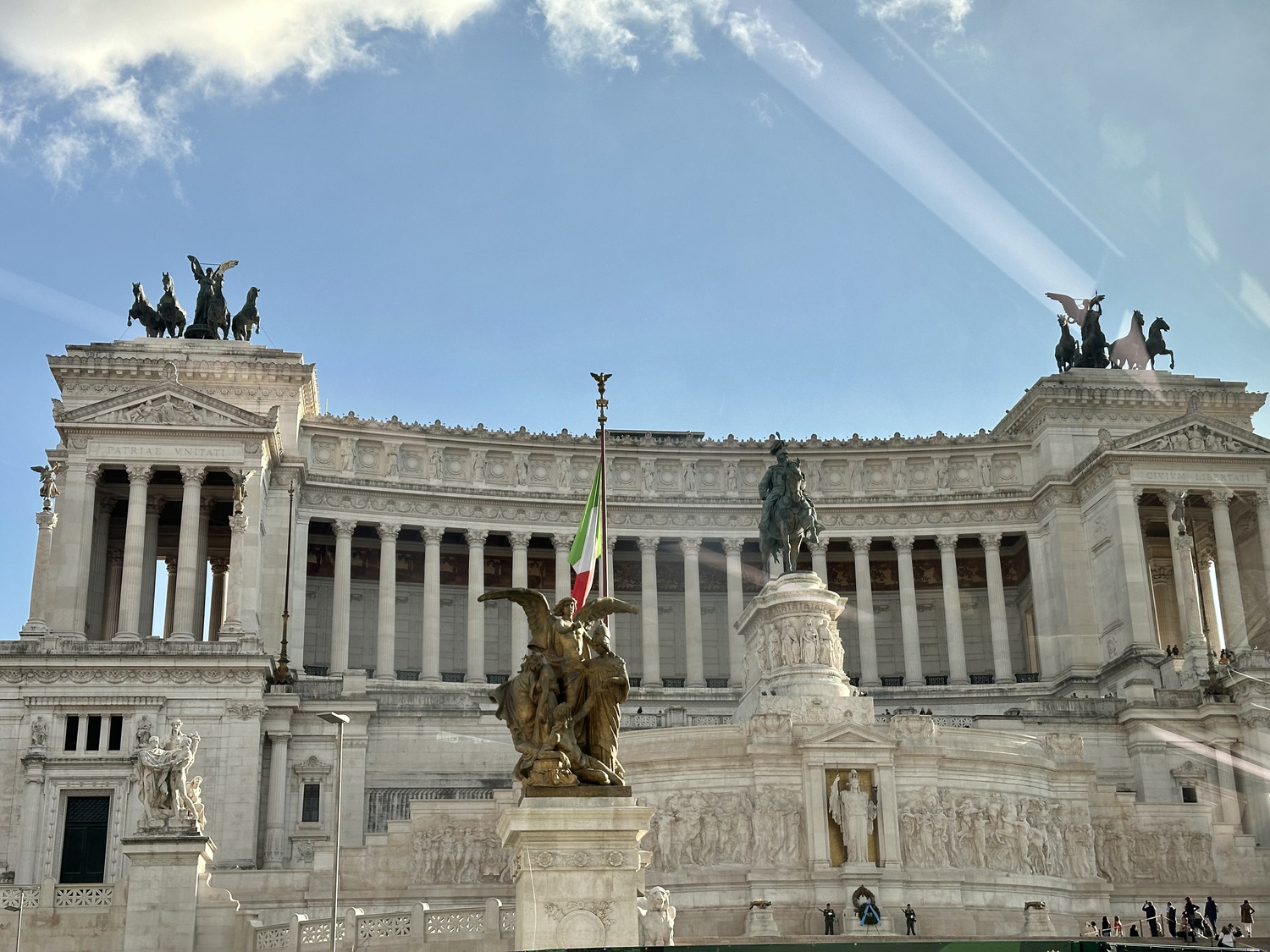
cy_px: 476
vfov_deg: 30.3
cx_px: 635
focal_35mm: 48
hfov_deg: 39.7
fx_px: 1761
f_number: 1.78
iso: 64
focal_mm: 6.86
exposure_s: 1/911
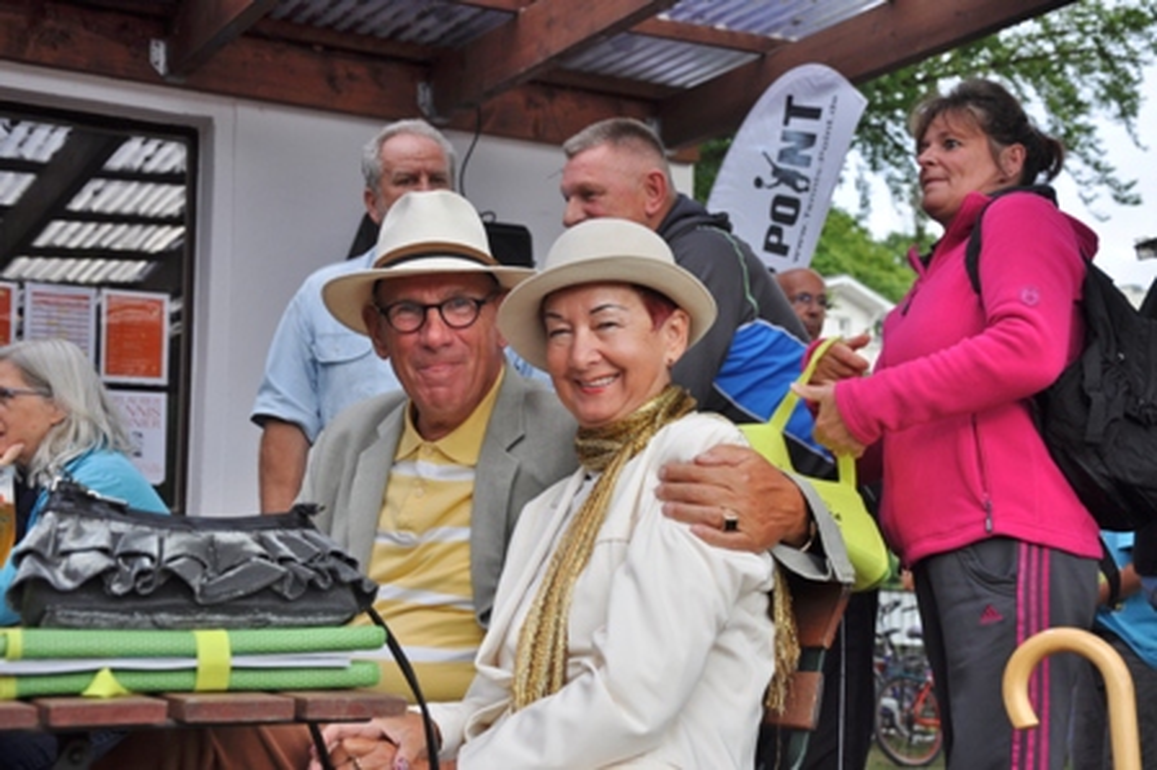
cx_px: 578
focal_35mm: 57
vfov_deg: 23.7
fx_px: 1831
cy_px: 385
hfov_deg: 35.1
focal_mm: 38
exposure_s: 1/125
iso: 200
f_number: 5.6
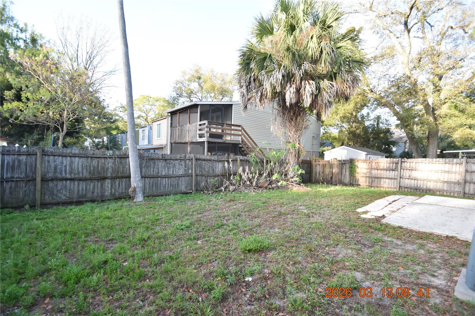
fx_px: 198
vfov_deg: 77.3
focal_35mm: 15
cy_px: 158
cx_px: 238
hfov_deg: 100.4
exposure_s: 1/750
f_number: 3.5
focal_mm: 10
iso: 800
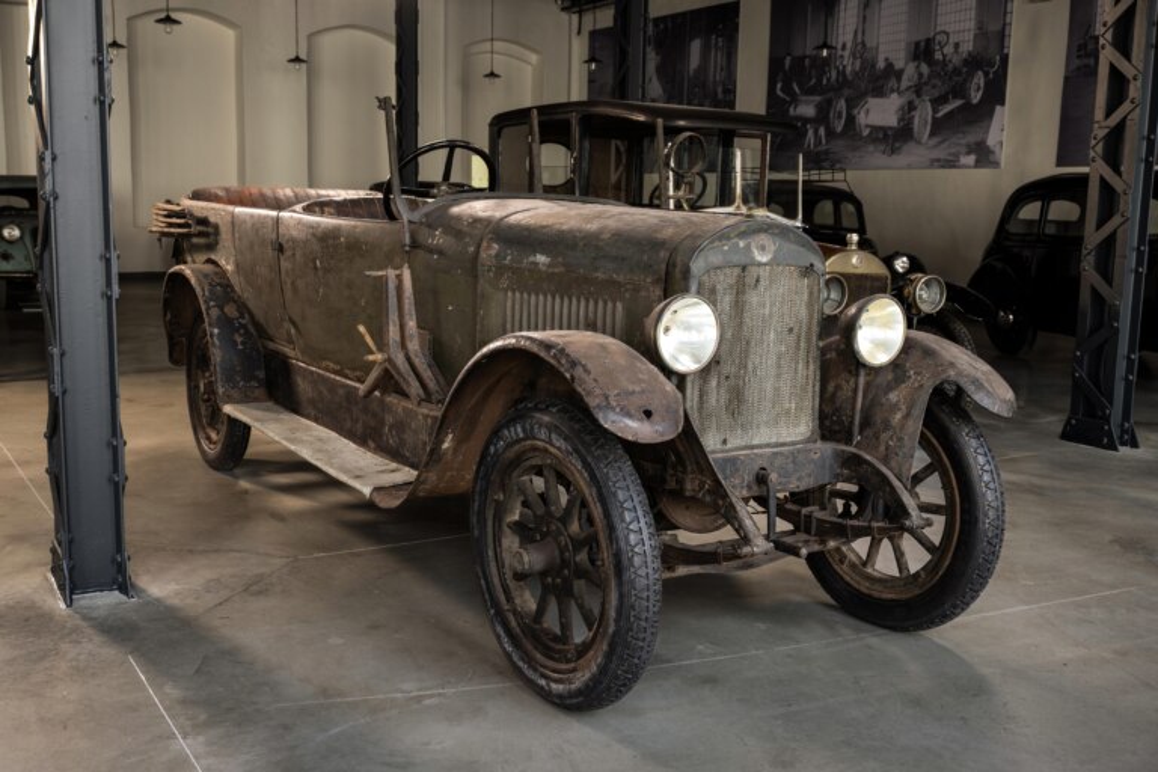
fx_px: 1190
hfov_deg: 51.9
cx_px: 579
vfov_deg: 35.9
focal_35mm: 37
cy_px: 386
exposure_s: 1/3
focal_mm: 37
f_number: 8
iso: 100
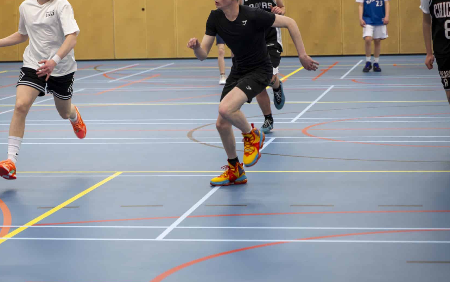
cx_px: 137
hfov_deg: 17.6
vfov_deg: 11.1
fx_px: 1447
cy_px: 76
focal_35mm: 118
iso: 1800
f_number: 2.8
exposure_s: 1/400
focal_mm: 75
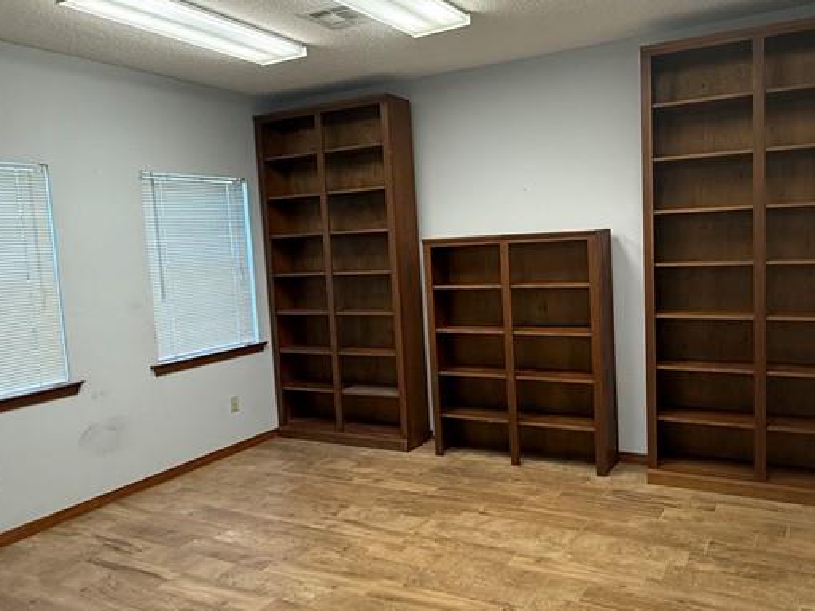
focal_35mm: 28
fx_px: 659
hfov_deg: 62.9
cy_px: 293
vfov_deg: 49.7
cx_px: 485
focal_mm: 2.22
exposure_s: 1/120
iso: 250
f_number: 2.2
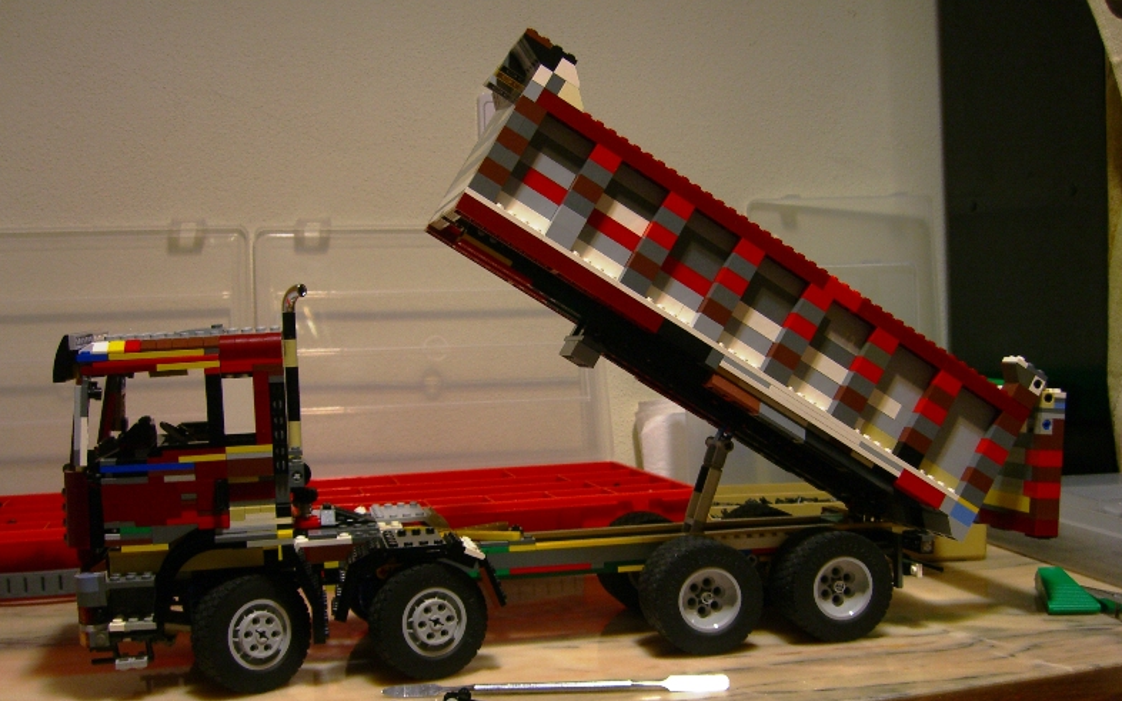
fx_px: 1254
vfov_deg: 31.2
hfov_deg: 48.2
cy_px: 395
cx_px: 555
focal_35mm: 41
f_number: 2.8
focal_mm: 7.9
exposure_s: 1/8
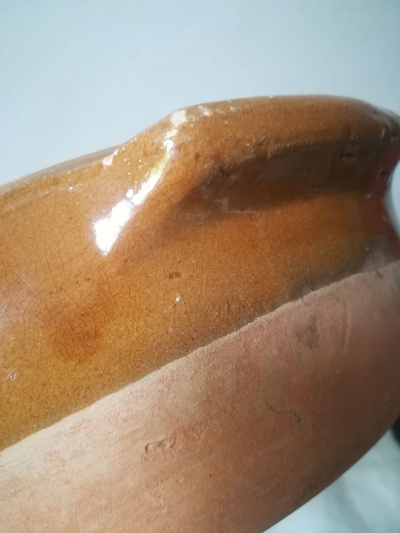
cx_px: 200
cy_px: 266
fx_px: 401
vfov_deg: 67.3
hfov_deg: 53.1
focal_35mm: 26
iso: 640
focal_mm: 3.83
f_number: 2.2
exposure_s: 1/20
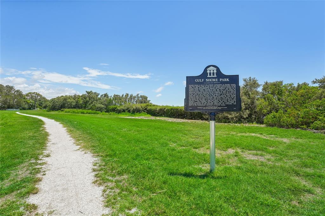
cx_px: 162
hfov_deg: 96.0
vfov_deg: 73.0
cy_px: 108
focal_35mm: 16
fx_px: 146
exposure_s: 1/1250
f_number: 8
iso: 400
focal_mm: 16.2
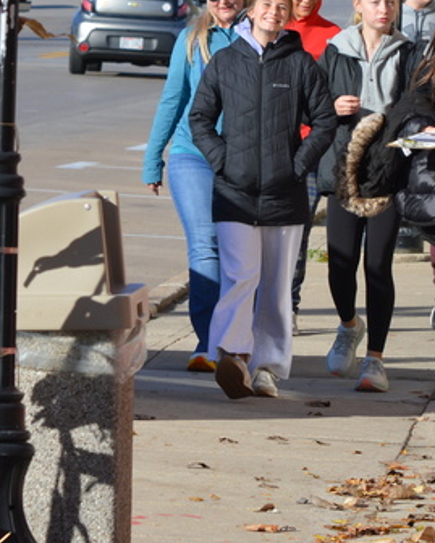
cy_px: 14
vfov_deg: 4.1
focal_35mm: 472
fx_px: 7592
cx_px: 171
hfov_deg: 3.3
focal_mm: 110
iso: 100
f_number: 8
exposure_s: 1/250
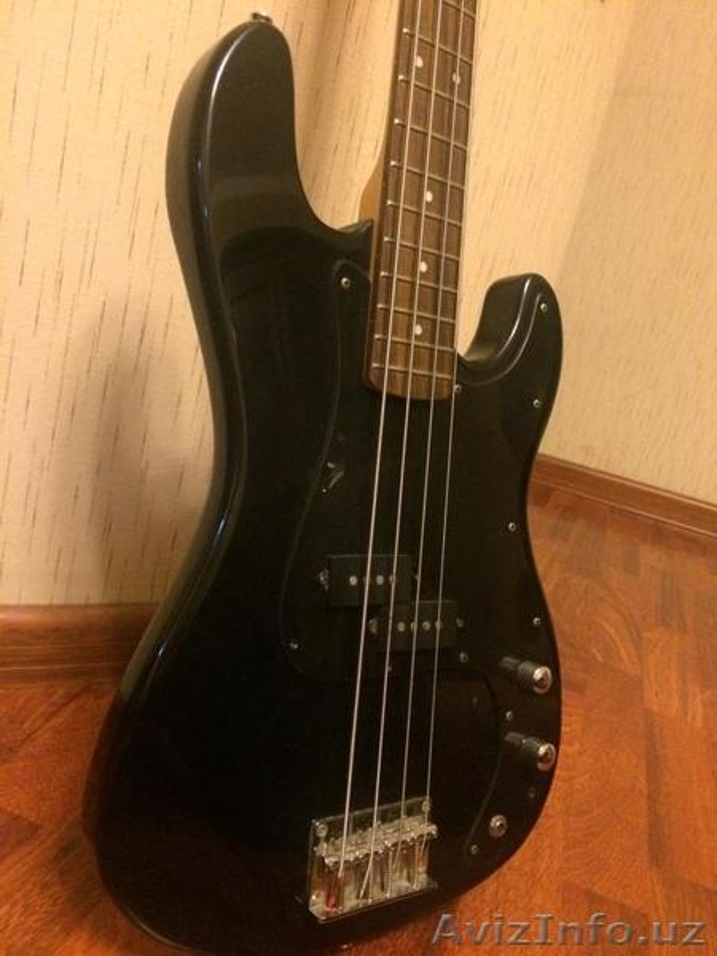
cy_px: 478
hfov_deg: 48.2
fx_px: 801
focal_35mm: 29
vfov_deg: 61.7
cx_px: 358
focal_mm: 4.15
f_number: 2.2
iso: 500
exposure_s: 1/17
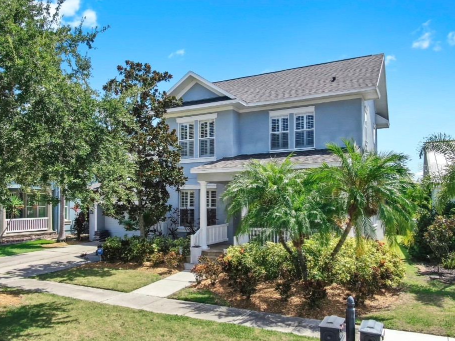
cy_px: 167
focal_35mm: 27
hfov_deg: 65.2
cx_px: 210
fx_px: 355
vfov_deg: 51.4
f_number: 2.8
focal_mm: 4.39
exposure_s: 1/1000
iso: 110
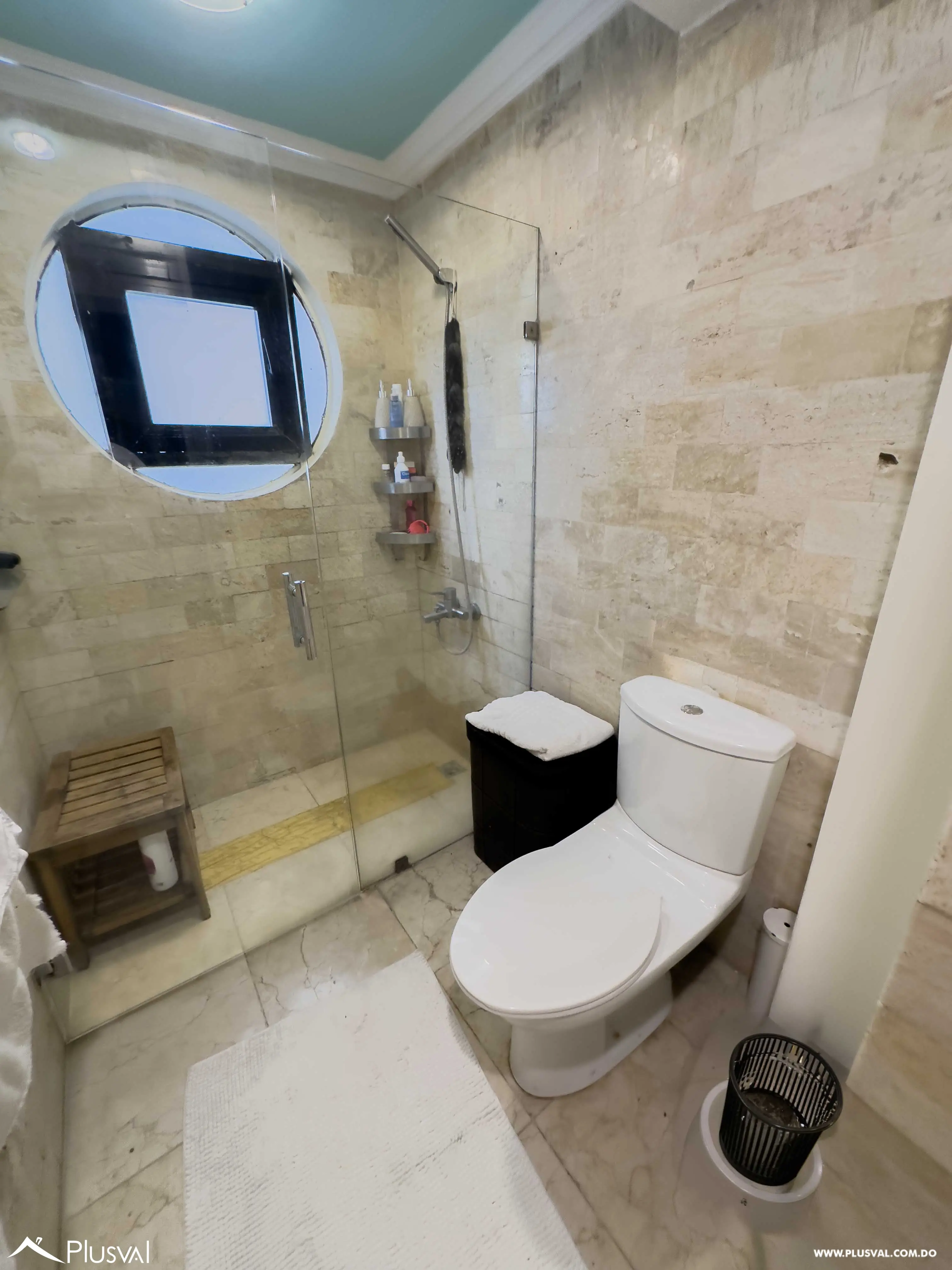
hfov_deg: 85.7
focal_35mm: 14
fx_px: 513
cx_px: 476
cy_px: 635
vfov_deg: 102.1
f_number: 2.2
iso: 1250
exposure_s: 1/40
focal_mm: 2.22
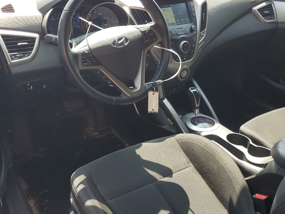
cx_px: 153
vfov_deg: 38.6
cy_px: 122
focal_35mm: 37
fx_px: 305
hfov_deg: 50.1
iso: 50
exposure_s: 1/333
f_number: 1.5
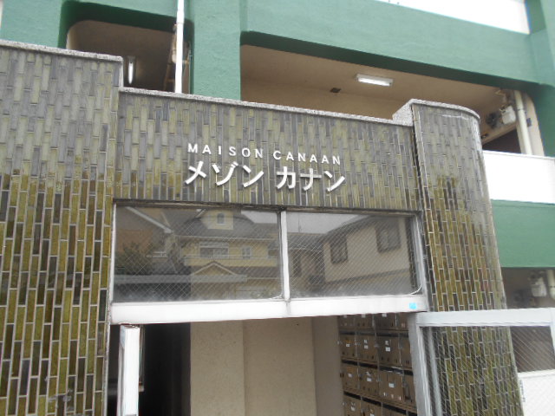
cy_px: 208
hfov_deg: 67.3
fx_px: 417
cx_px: 278
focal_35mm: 26
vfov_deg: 53.1
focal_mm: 4.6
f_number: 3.2
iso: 80
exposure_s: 1/200
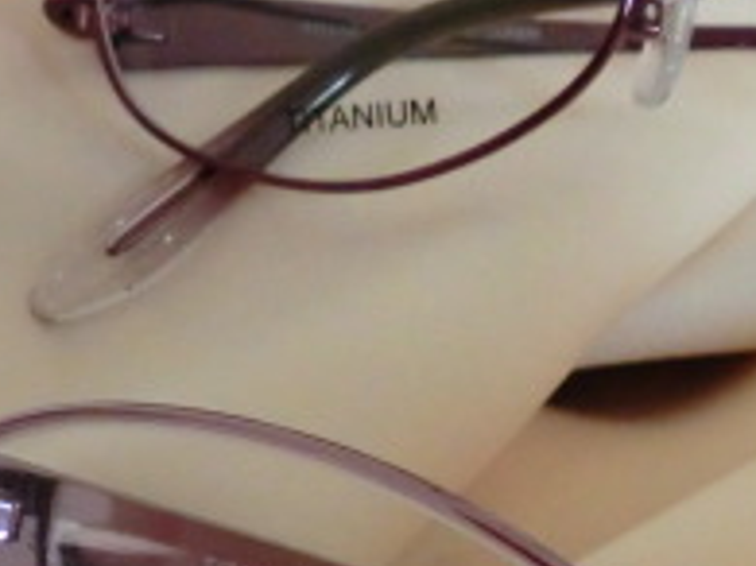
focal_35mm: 105
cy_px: 469
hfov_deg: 17.9
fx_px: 2292
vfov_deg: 14.0
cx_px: 868
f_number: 3.5
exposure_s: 1/60
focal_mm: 5.8
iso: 400
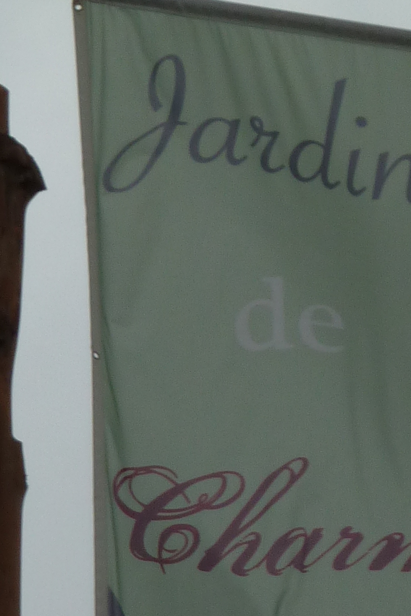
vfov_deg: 4.0
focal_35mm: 511
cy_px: 767
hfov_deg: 2.7
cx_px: 229
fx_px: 8745
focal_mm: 22.5
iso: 80
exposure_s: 1/200
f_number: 4.5
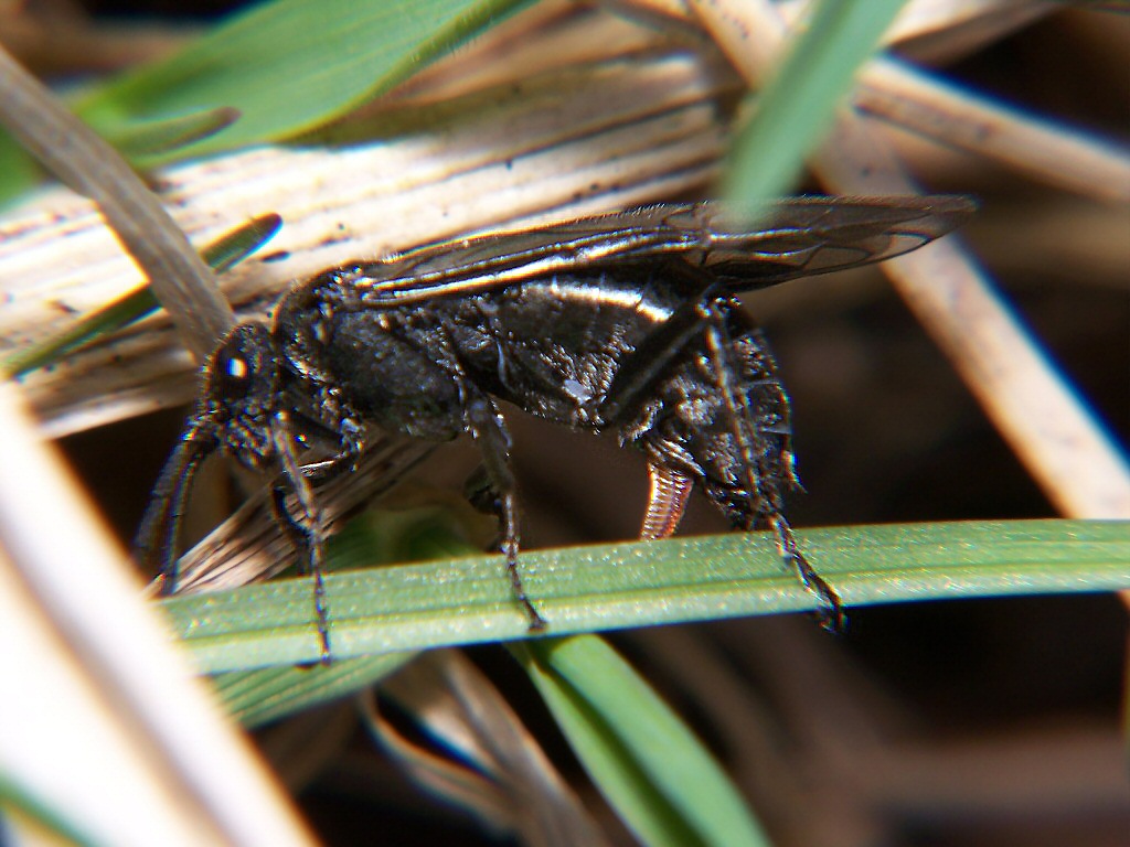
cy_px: 424
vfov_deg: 5.5
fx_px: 8749
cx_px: 565
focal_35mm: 268
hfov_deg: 7.4
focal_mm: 44.4
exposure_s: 1/125
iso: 80
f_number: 8
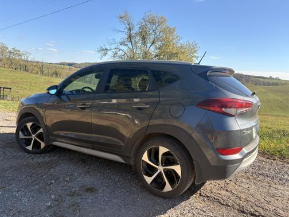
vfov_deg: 53.1
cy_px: 108
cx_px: 144
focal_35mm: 26
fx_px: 217
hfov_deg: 67.3
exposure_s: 1/1667
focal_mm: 5.96
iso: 50
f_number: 1.6
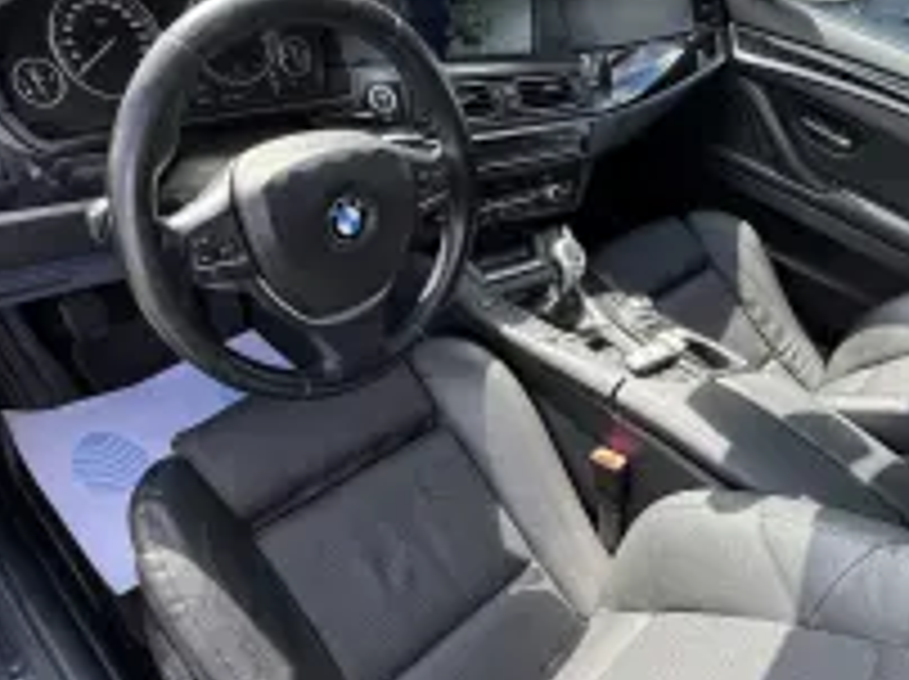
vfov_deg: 54.4
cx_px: 522
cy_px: 410
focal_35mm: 25
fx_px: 656
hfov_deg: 69.1
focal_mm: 2.22
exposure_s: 1/99
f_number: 2.2
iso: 40
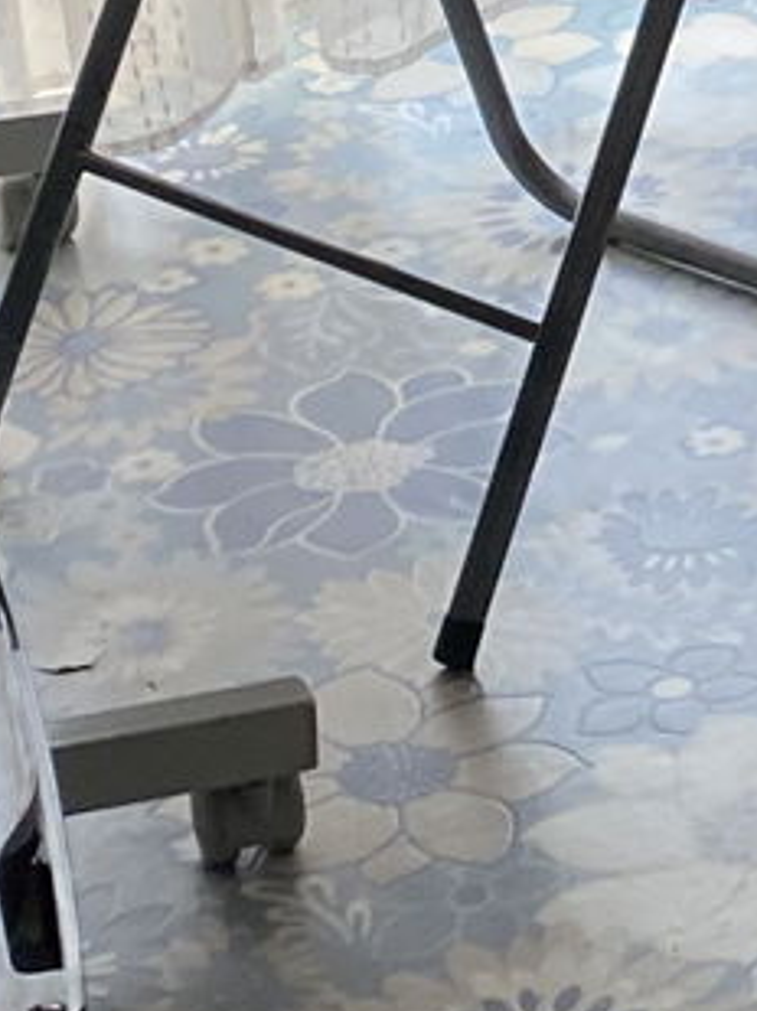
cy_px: -788
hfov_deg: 7.9
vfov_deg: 10.4
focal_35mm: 179
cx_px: 1468
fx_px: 5226
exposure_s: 1/122
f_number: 1.8
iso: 80
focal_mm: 4.25
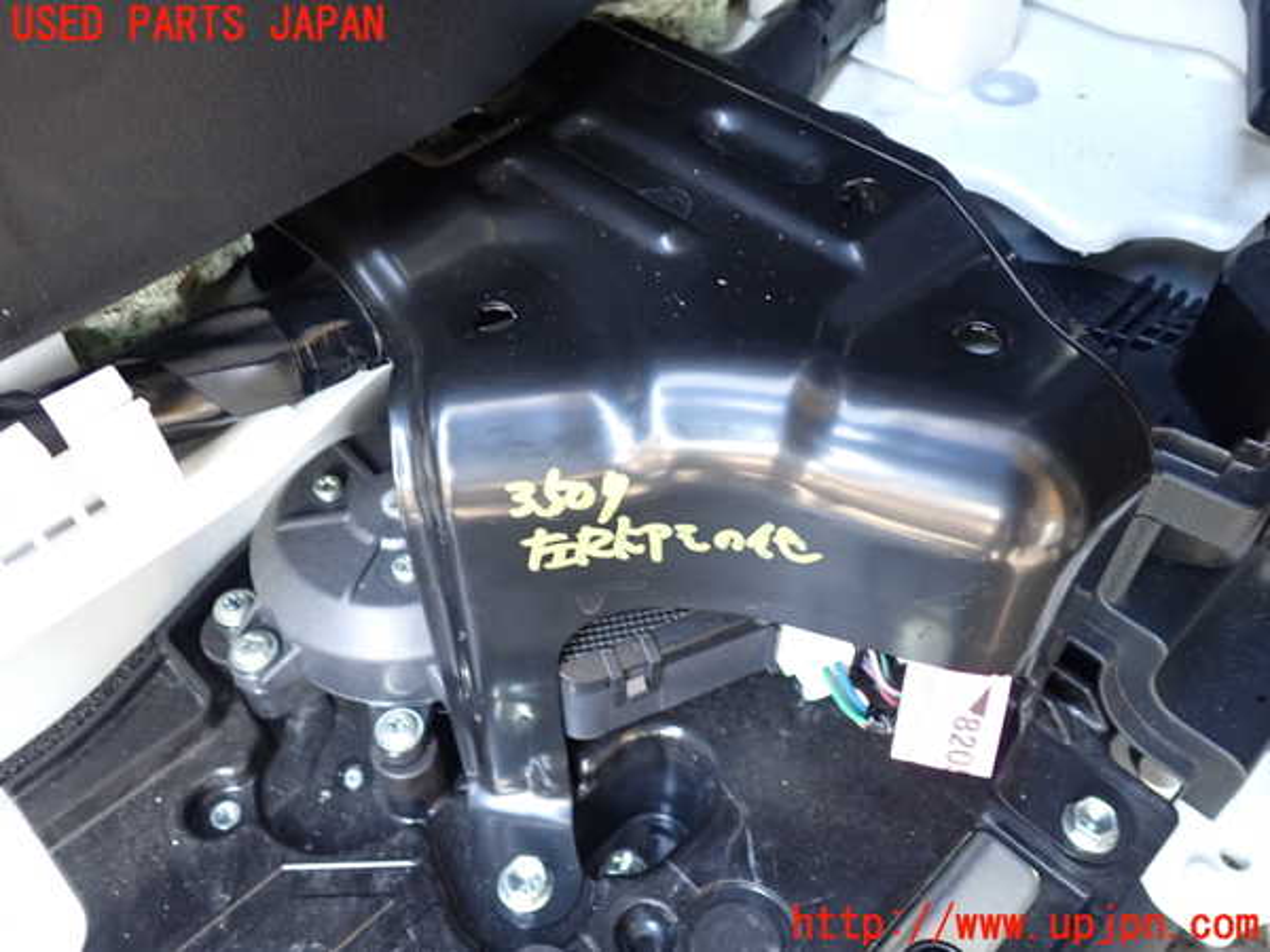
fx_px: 1101
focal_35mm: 30
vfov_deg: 46.8
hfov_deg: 60.0
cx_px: 635
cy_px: 476
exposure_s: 1/30
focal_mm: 5.4
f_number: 2.3
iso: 250
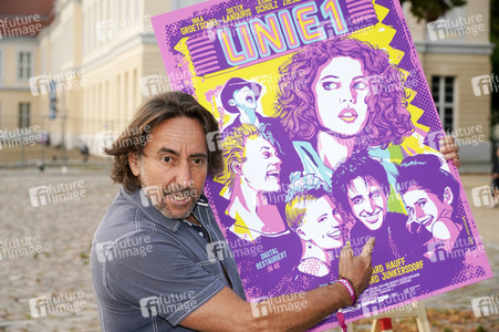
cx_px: 250
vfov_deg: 16.6
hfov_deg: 24.8
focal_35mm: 82
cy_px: 166
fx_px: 1136
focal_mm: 82
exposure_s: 1/60
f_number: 7.1
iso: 640
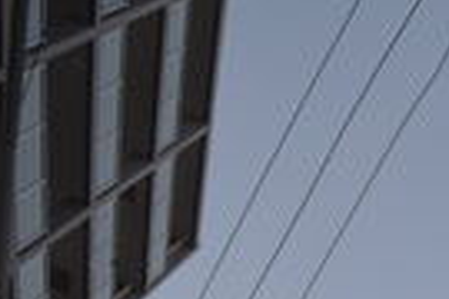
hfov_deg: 21.2
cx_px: 831
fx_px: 711
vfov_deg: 15.1
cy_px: 703
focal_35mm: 57
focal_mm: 8
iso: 800
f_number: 5.6
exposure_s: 1/125
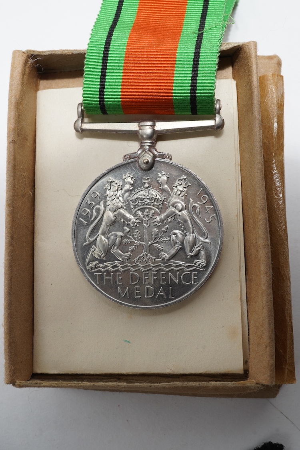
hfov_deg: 29.9
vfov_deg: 43.6
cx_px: 150
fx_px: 562
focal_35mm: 45
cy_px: 225
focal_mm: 30
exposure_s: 1/100
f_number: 22
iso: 100
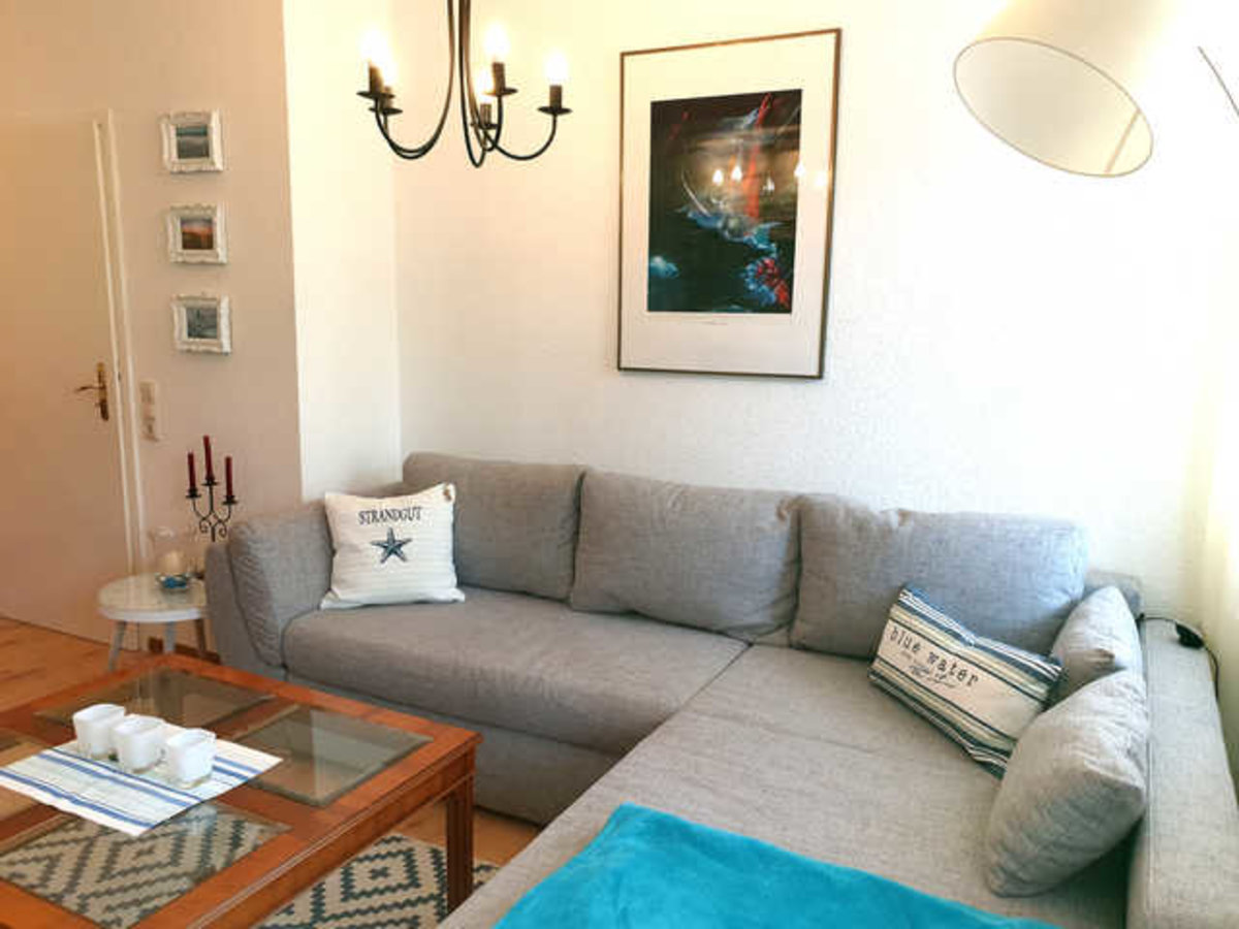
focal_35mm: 26
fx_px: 931
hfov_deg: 67.3
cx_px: 620
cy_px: 464
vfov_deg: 53.1
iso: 80
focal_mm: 4.3
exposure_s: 1/50
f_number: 2.4
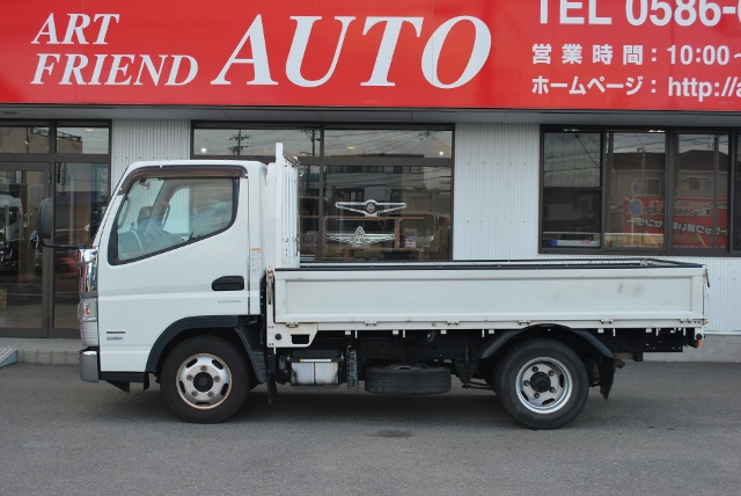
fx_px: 989
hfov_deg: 41.1
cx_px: 370
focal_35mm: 48
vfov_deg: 28.1
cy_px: 248
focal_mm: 32
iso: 200
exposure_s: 1/100
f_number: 5
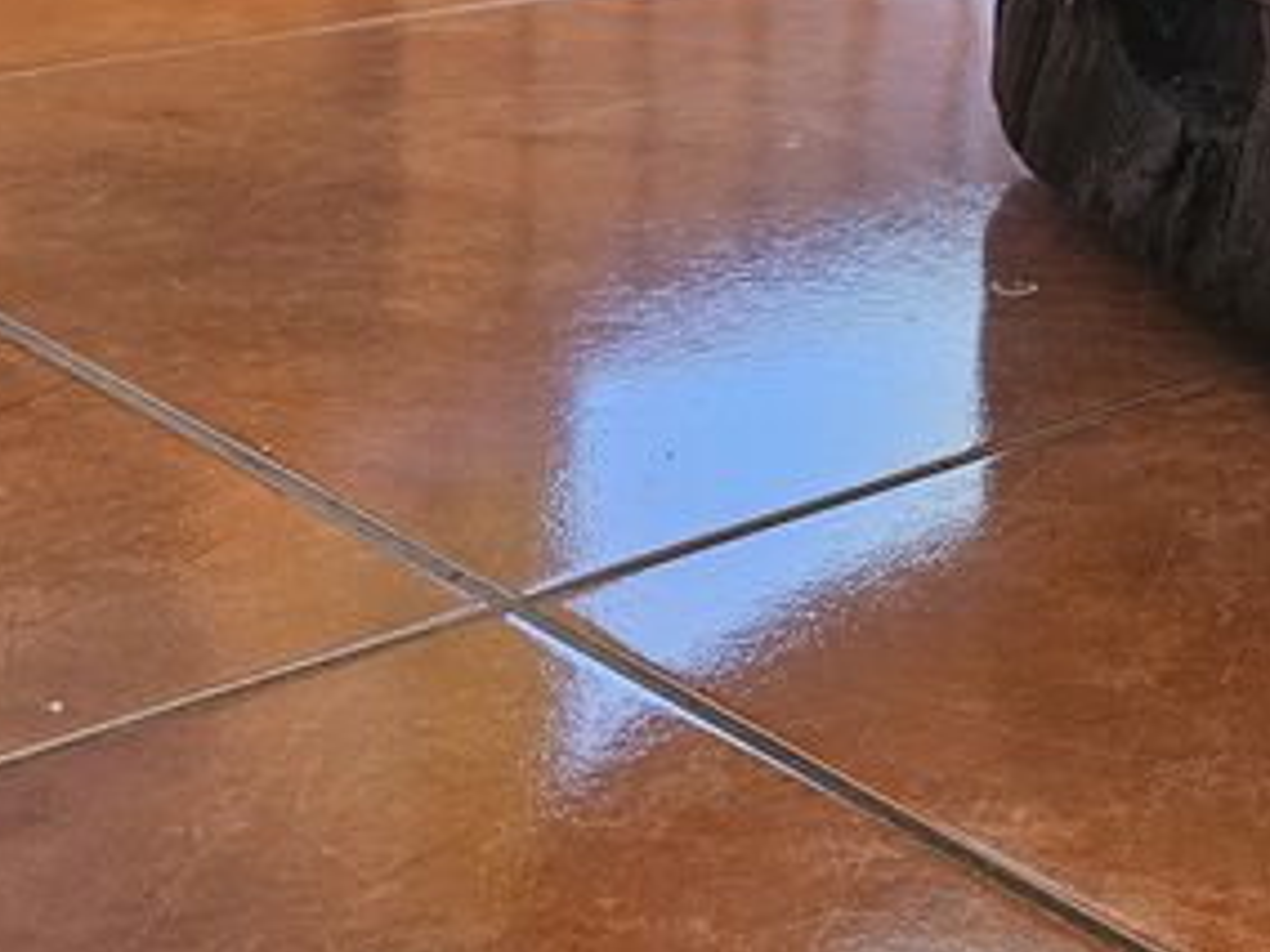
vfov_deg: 17.3
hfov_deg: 21.7
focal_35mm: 81
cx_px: 1664
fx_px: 2972
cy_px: -215
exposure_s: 1/142
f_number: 1.7
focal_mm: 6.3
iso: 500
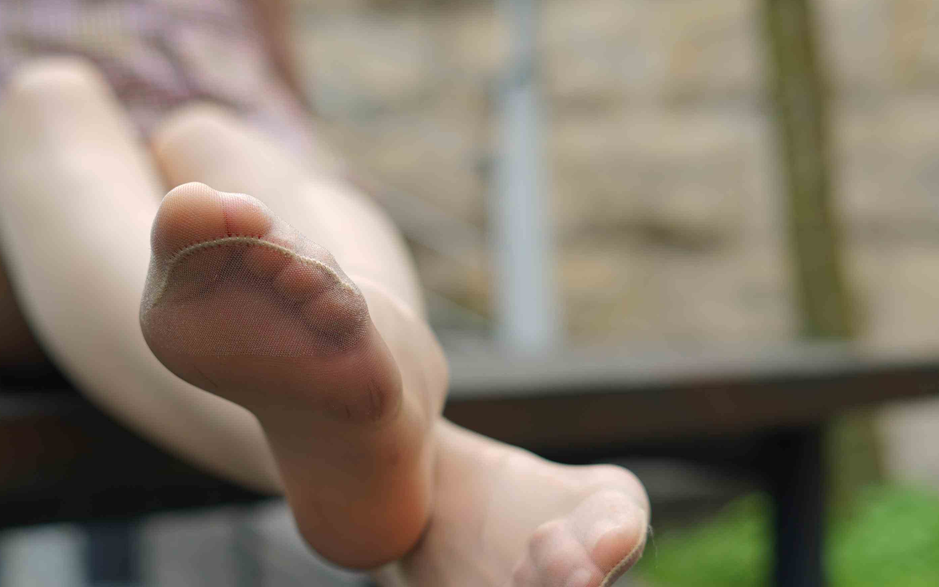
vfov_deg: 16.9
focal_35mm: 77
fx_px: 1970
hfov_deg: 26.8
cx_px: 470
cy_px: 440
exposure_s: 1/200
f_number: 2.8
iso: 64
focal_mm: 50
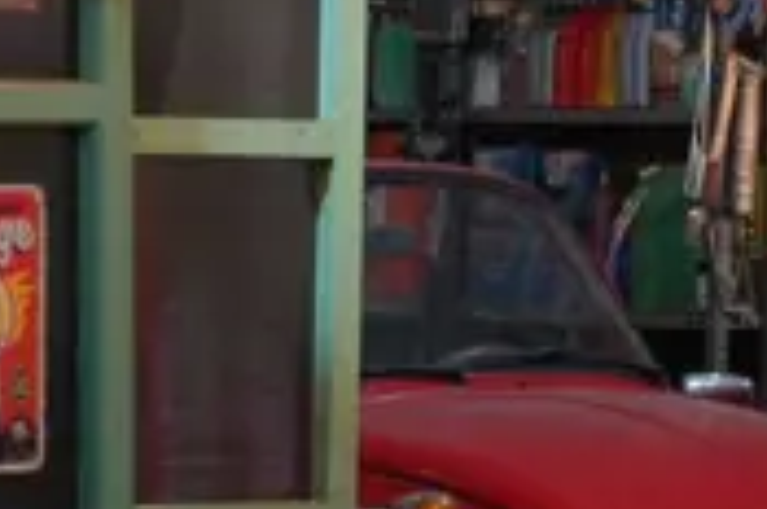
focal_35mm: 252
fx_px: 5359
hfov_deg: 8.1
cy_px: 351
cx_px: -228
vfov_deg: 5.4
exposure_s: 1/60
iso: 3200
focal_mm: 50
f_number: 4
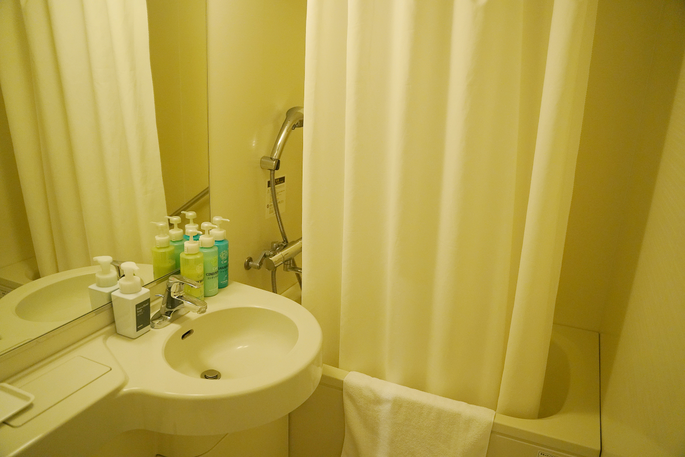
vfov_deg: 46.4
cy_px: 228
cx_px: 342
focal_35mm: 28
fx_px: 533
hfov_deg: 65.5
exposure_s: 1/160
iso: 4000
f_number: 2.8
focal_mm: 28
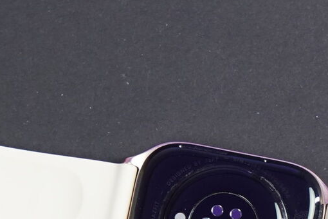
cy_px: 276
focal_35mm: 177
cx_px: 274
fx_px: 1613
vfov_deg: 7.7
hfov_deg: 11.6
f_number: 7.1
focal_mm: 47
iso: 2000
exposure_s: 1/160
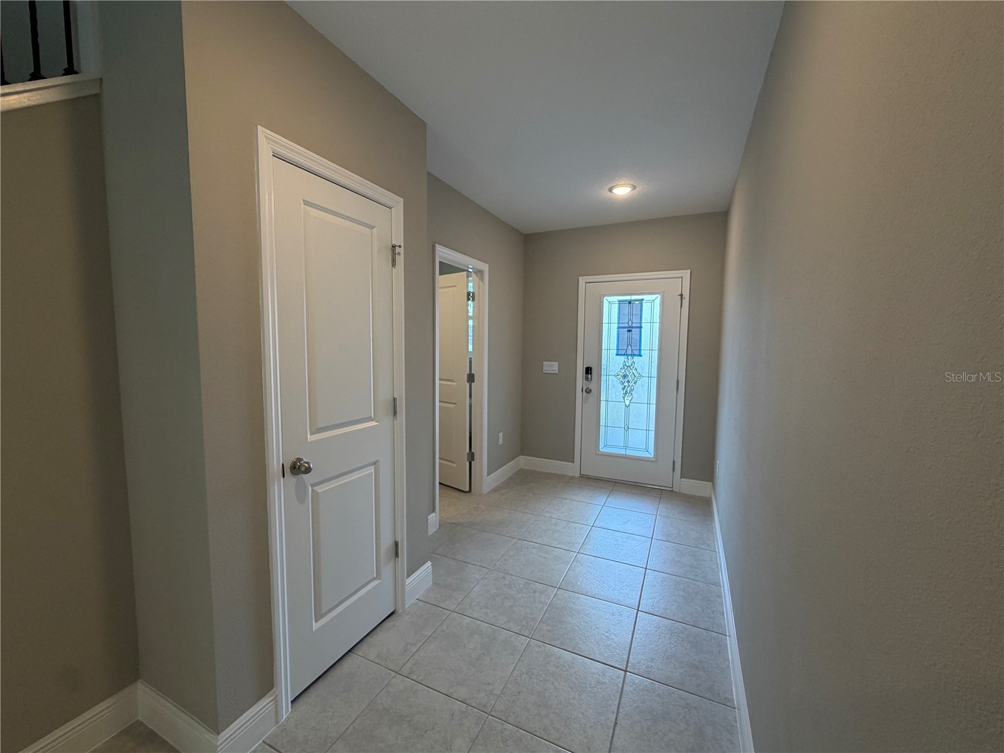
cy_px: 376
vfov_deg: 85.7
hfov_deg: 102.1
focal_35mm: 14
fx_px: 406
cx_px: 502
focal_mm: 2.22
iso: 160
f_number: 2.2
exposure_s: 1/120
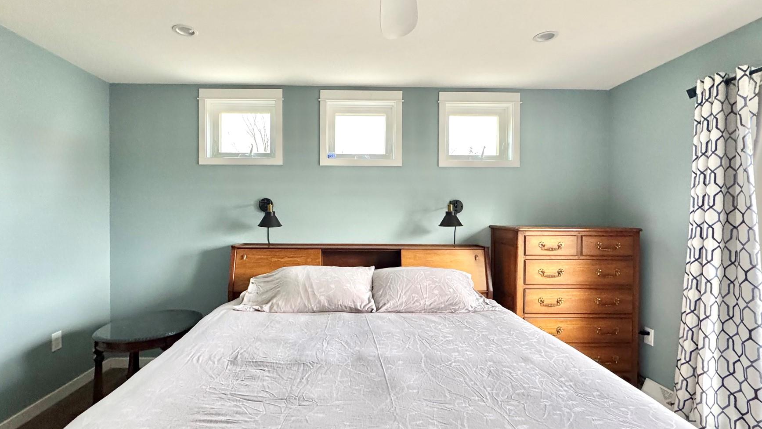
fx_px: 364
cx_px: 355
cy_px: 216
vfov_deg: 61.0
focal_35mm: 18
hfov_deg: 92.5
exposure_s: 1/99
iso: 320
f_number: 2.2
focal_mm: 2.22
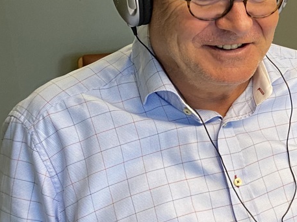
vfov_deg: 18.0
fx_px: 703
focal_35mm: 82
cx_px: 424
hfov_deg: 20.9
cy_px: 96
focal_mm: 4.25
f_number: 1.8
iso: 200
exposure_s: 1/50
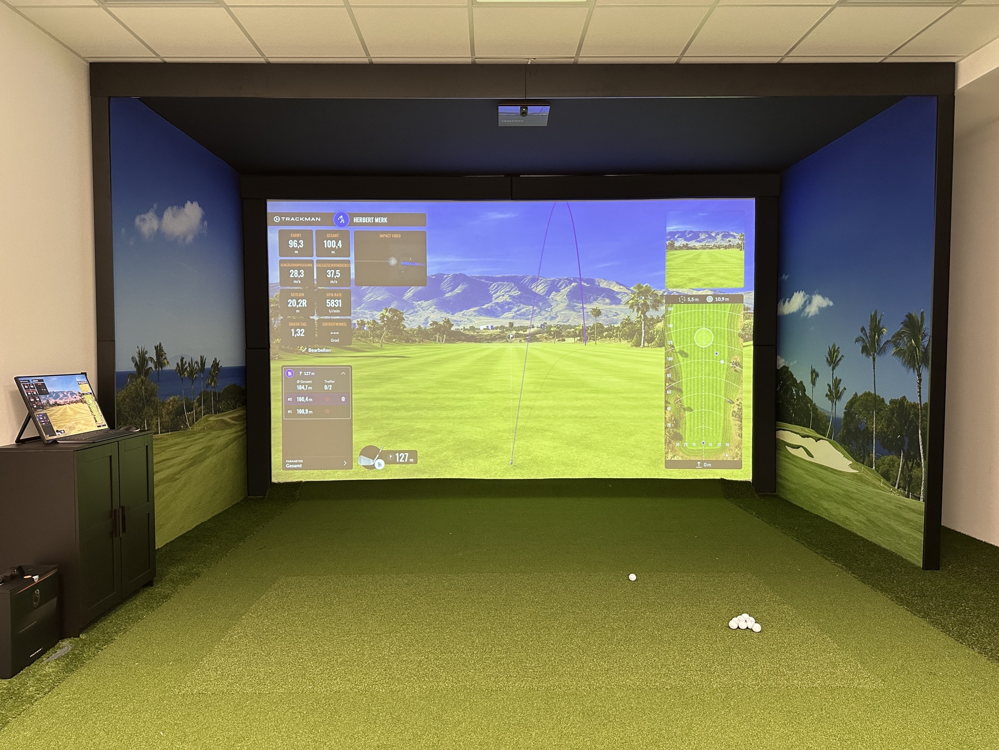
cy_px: 375
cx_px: 500
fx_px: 693
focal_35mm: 24
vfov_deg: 56.8
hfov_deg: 71.6
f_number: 1.78
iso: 320
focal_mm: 6.86
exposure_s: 1/60
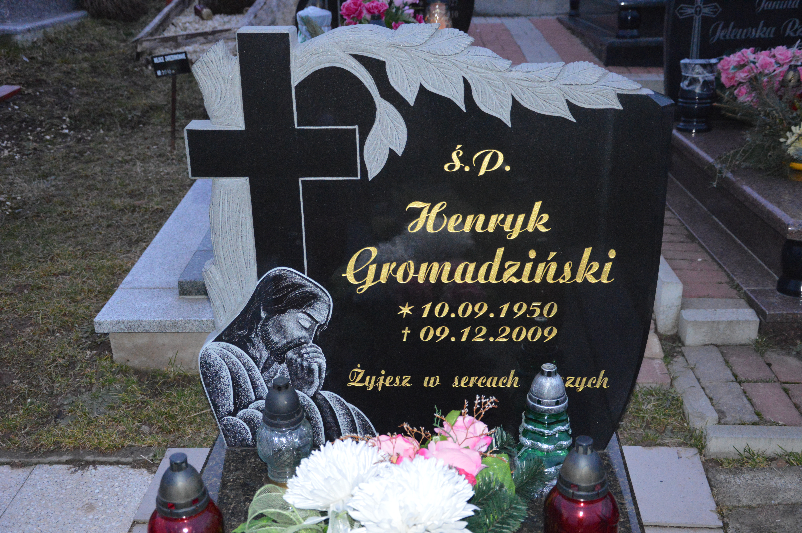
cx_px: 401
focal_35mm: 42
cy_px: 266
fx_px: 935
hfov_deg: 46.4
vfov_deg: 31.8
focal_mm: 28
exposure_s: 1/60
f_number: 4
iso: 3200
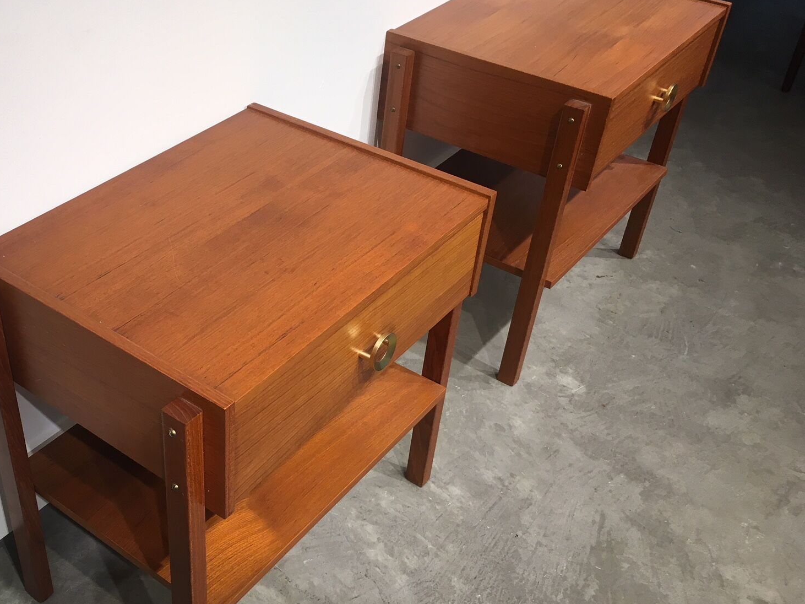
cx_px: 259
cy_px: 362
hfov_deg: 46.0
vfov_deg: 35.8
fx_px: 930
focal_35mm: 40
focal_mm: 4.15
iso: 25
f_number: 2.2
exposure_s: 1/33
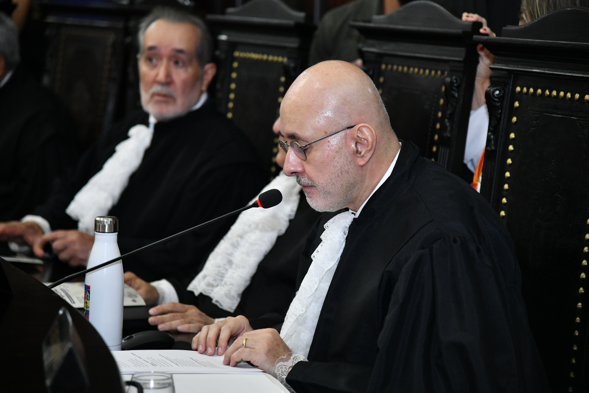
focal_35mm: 120
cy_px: 196
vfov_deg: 11.4
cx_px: 294
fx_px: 1963
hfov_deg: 17.1
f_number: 4
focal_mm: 120
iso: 2000
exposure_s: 1/100
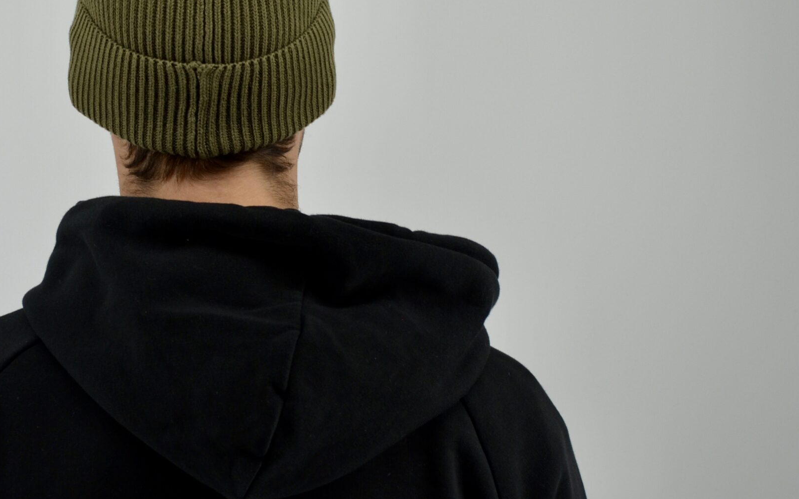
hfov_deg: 21.3
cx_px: 209
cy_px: 156
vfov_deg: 13.5
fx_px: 2112
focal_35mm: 97
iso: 400
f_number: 5.6
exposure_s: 1/125
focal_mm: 40
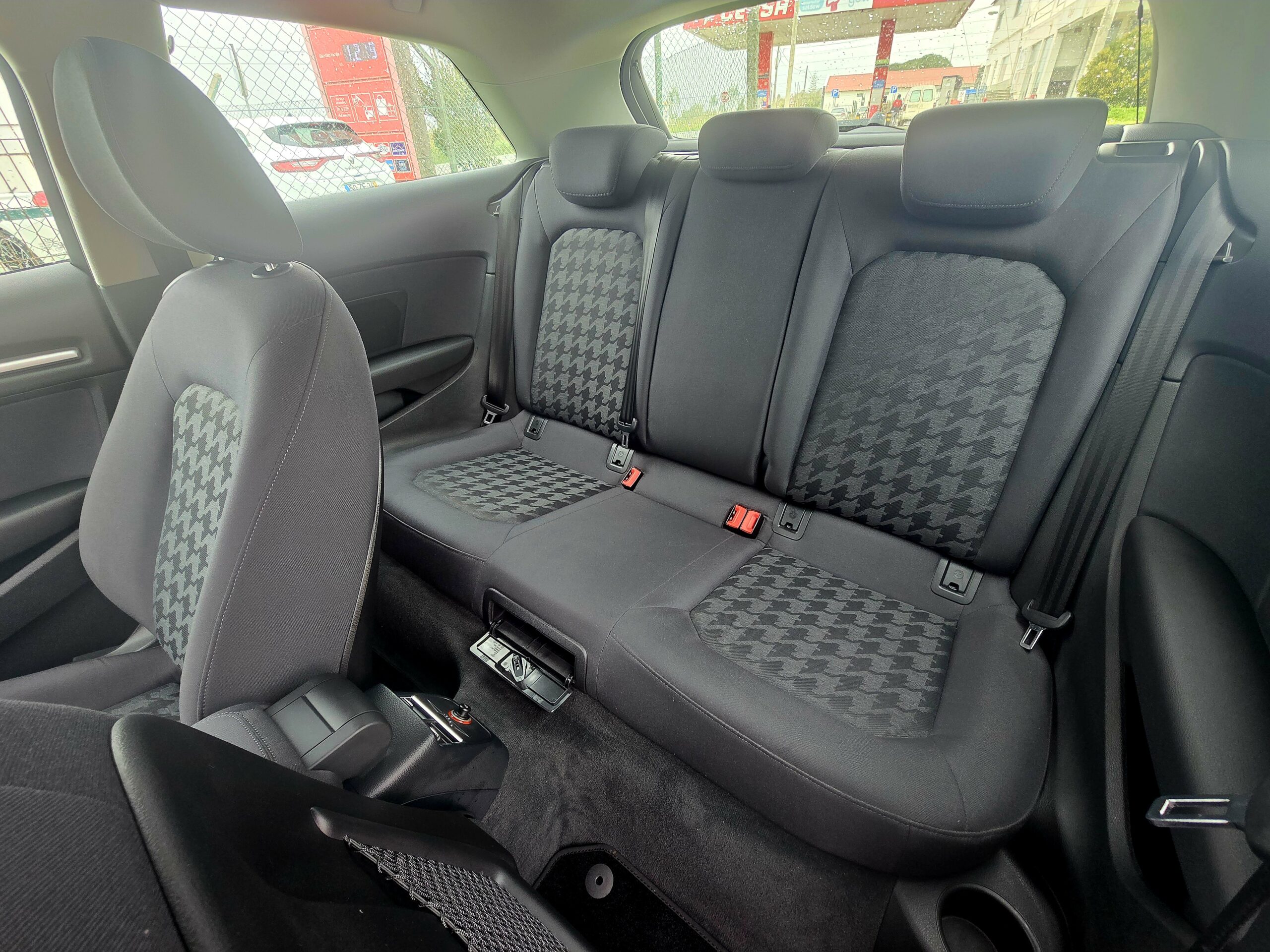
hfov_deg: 106.2
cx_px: 635
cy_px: 476
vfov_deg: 89.9
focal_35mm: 13
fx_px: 477
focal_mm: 2.2
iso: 80
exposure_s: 1/50.3
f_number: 2.2
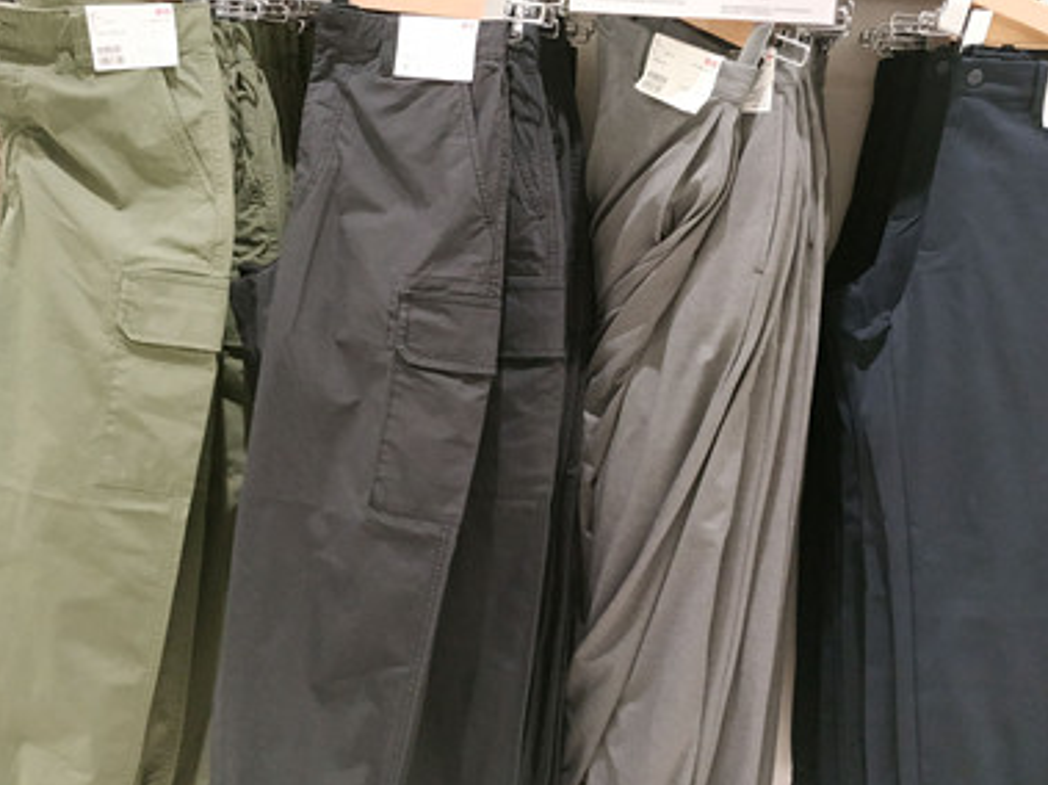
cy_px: 373
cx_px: 575
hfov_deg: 48.9
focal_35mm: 38
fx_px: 1150
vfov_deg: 37.7
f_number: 1.9
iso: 320
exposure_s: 1/25
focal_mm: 3.94
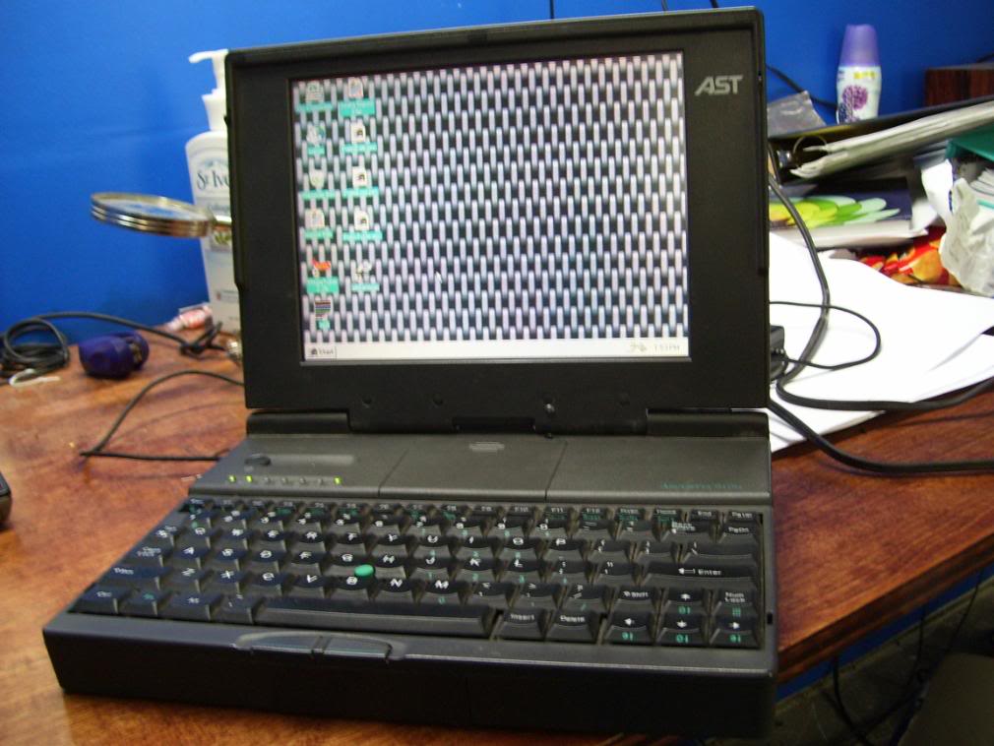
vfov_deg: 39.7
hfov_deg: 51.3
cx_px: 497
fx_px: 1034
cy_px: 373
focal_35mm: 36
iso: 160
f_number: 2.7
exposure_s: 1/8
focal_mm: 6
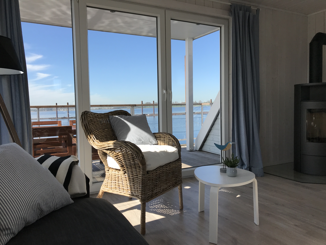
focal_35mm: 28
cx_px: 163
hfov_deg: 63.4
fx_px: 264
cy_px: 122
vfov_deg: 49.7
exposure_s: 1/1597
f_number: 1.8
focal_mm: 3.99
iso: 20
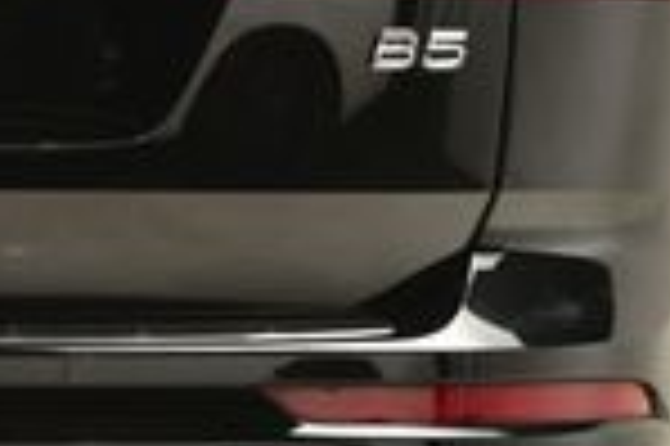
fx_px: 3439
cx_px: -409
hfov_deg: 10.6
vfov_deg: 7.4
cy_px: 45
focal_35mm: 185
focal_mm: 29
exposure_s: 1/160
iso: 100
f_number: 9
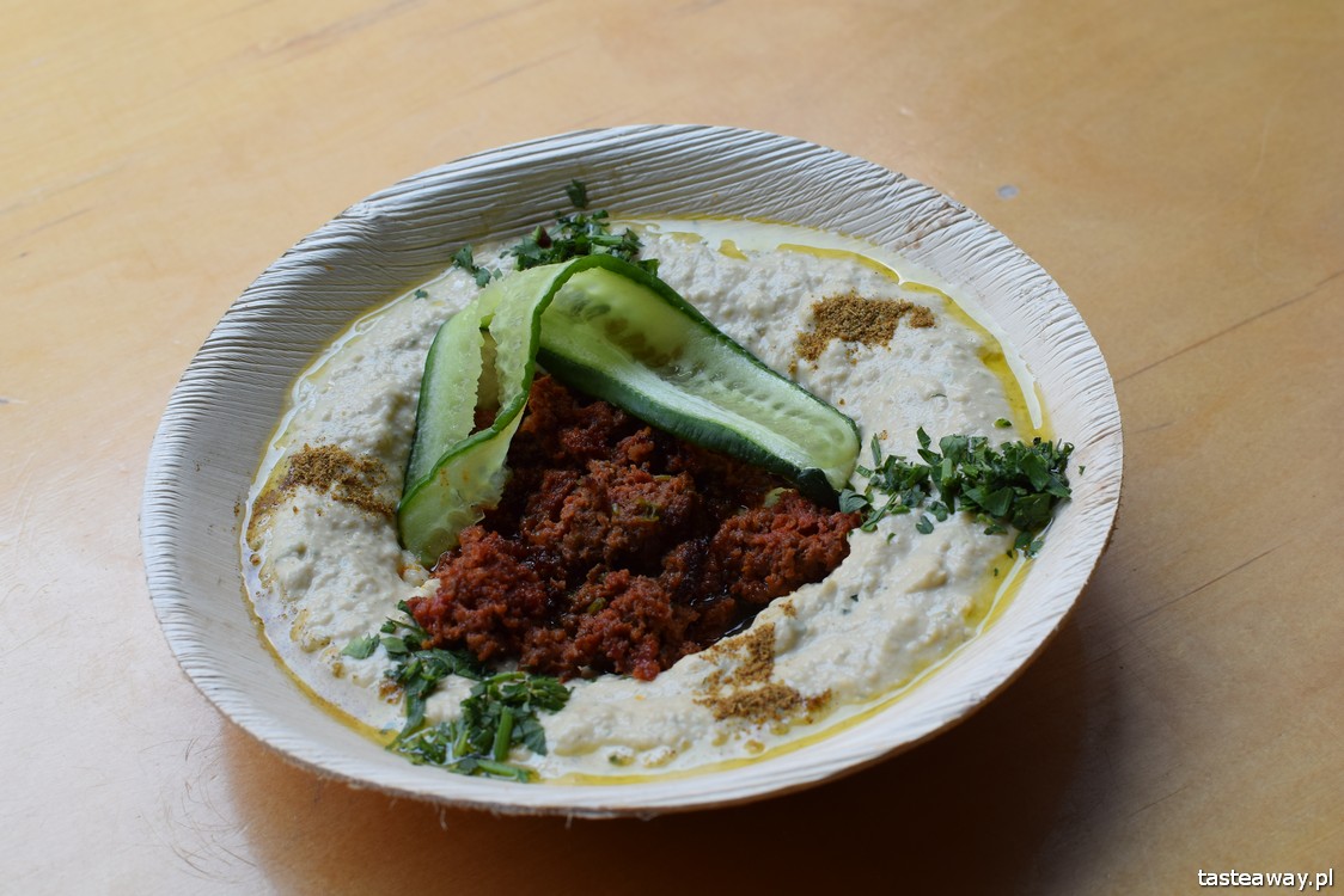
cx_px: 672
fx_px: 1960
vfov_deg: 25.8
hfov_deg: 37.8
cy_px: 448
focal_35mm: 52
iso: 220
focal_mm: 35
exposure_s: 1/125
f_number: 8
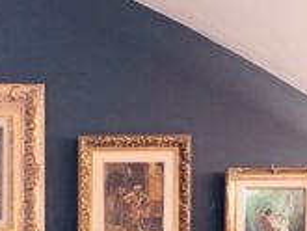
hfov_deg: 12.0
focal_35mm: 161
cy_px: 475
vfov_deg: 8.7
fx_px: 1429
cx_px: -73
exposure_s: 1/50
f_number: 1.8
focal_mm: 4.25
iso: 250
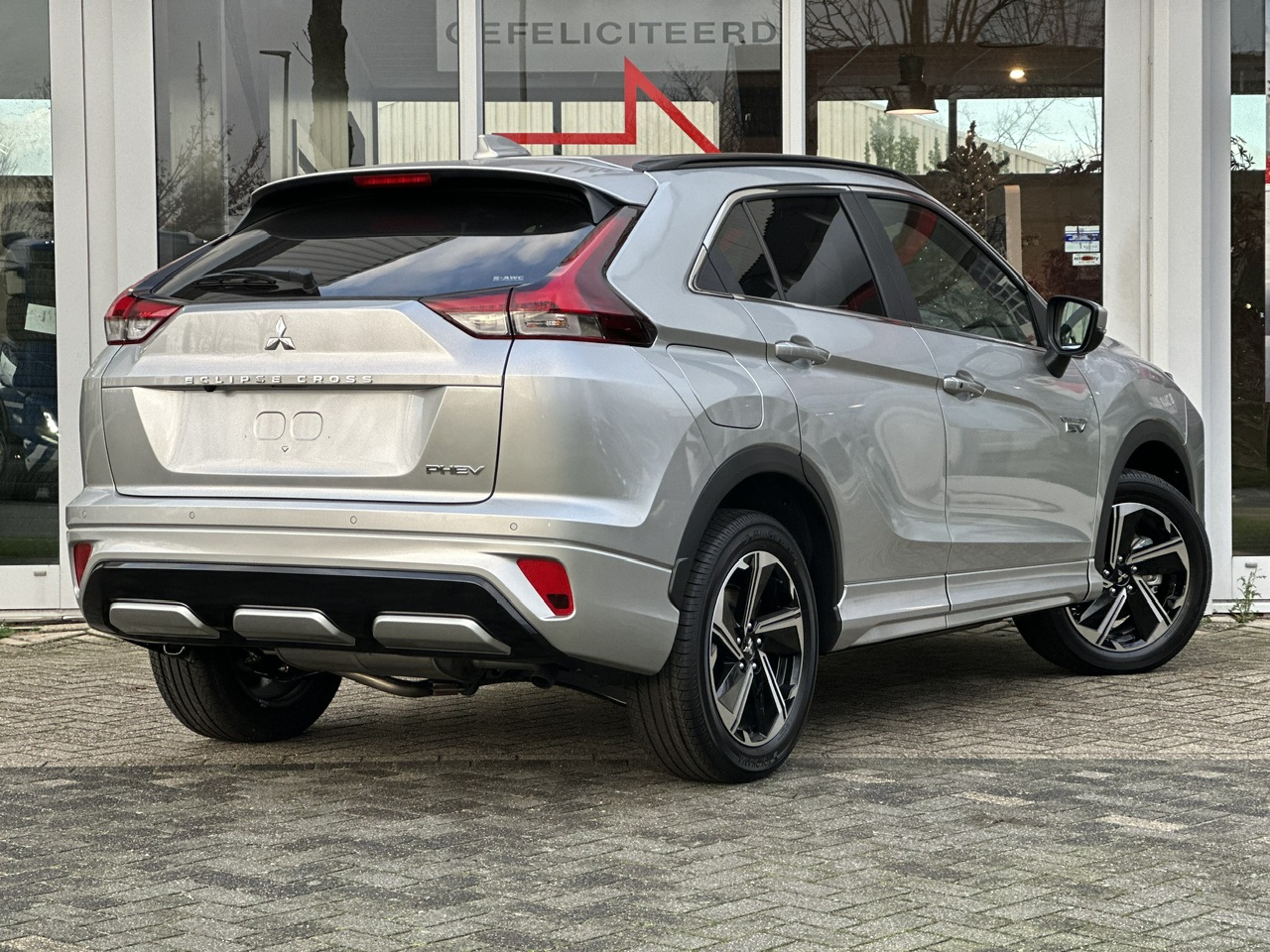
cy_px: 476
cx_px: 635
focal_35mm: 77
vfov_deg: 19.1
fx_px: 2825
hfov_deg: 25.3
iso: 100
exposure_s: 1/121
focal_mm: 9
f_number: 2.8
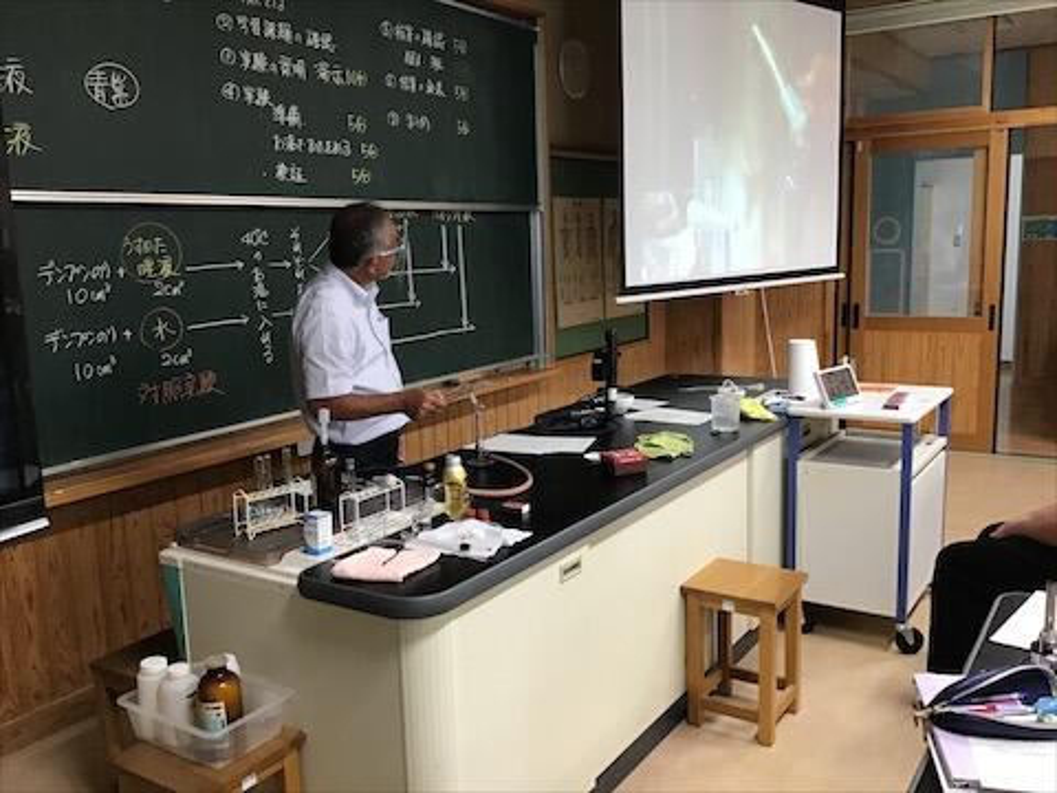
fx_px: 947
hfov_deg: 58.4
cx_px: 528
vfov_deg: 45.4
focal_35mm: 31
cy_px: 396
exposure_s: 1/30
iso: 80
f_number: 2.4
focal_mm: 3.3
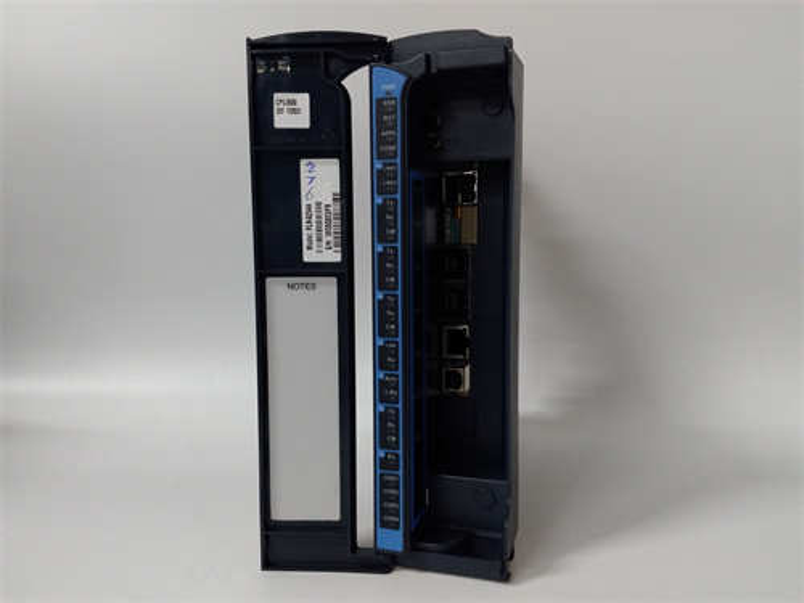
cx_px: 402
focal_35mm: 27
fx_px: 627
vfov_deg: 51.4
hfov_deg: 65.3
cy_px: 302
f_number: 2
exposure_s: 1/33
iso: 396
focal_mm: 3.79
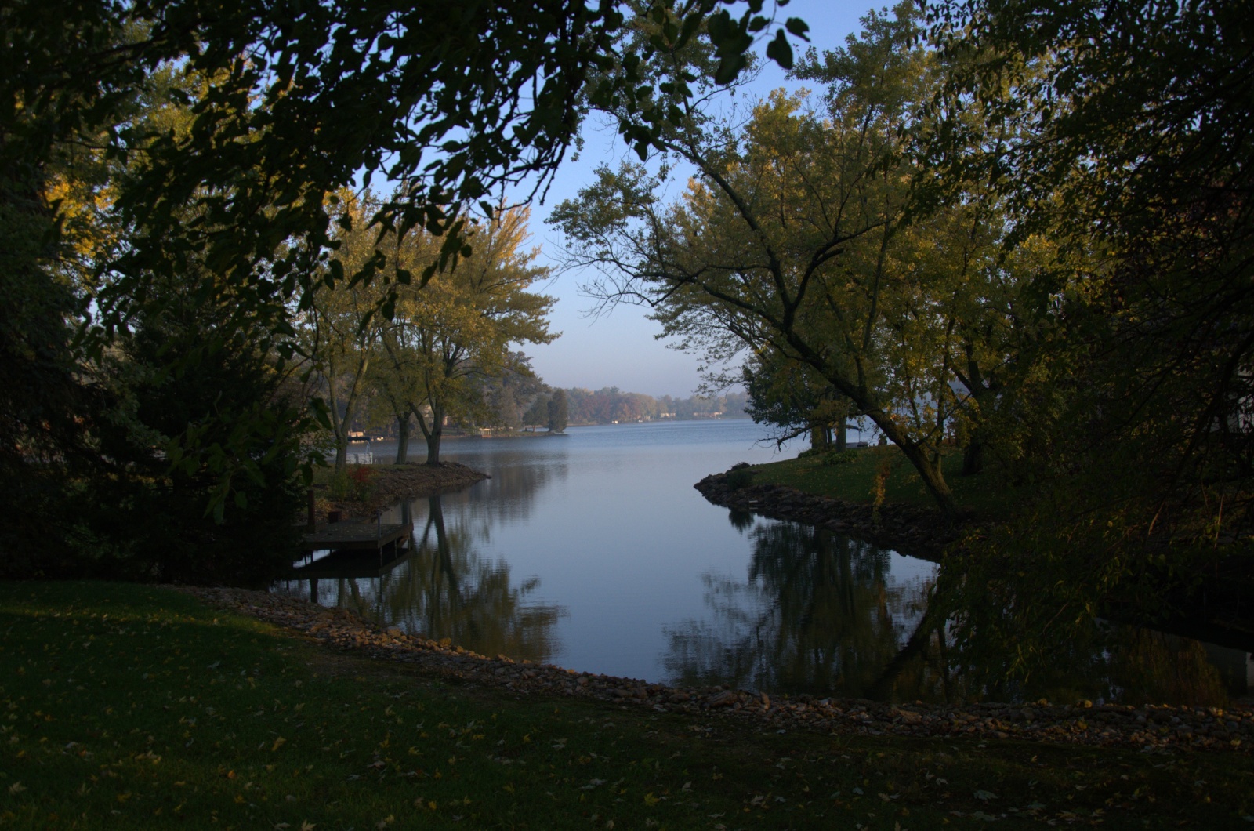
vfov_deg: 39.8
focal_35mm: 33
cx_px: 627
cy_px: 416
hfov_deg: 57.3
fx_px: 1147
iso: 640
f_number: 5.6
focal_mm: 22
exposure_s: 1/500
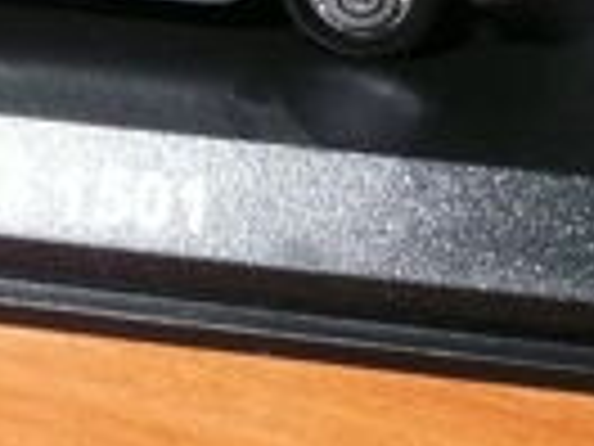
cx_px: 126
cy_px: -248
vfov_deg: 9.9
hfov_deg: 13.6
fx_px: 2488
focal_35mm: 145
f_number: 3.9
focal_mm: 6.5
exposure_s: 1/25
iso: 400
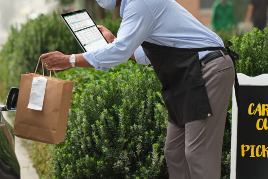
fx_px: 1868
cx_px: 100
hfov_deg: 8.2
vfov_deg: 5.5
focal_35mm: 251
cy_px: 39
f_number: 2.2
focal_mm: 90
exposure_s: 1/250
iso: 800
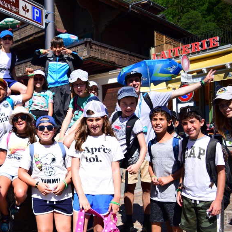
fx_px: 311
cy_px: 131
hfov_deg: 38.7
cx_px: 34
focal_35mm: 41
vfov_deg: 40.9
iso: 360
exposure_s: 1/4000
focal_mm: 18
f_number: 3.5
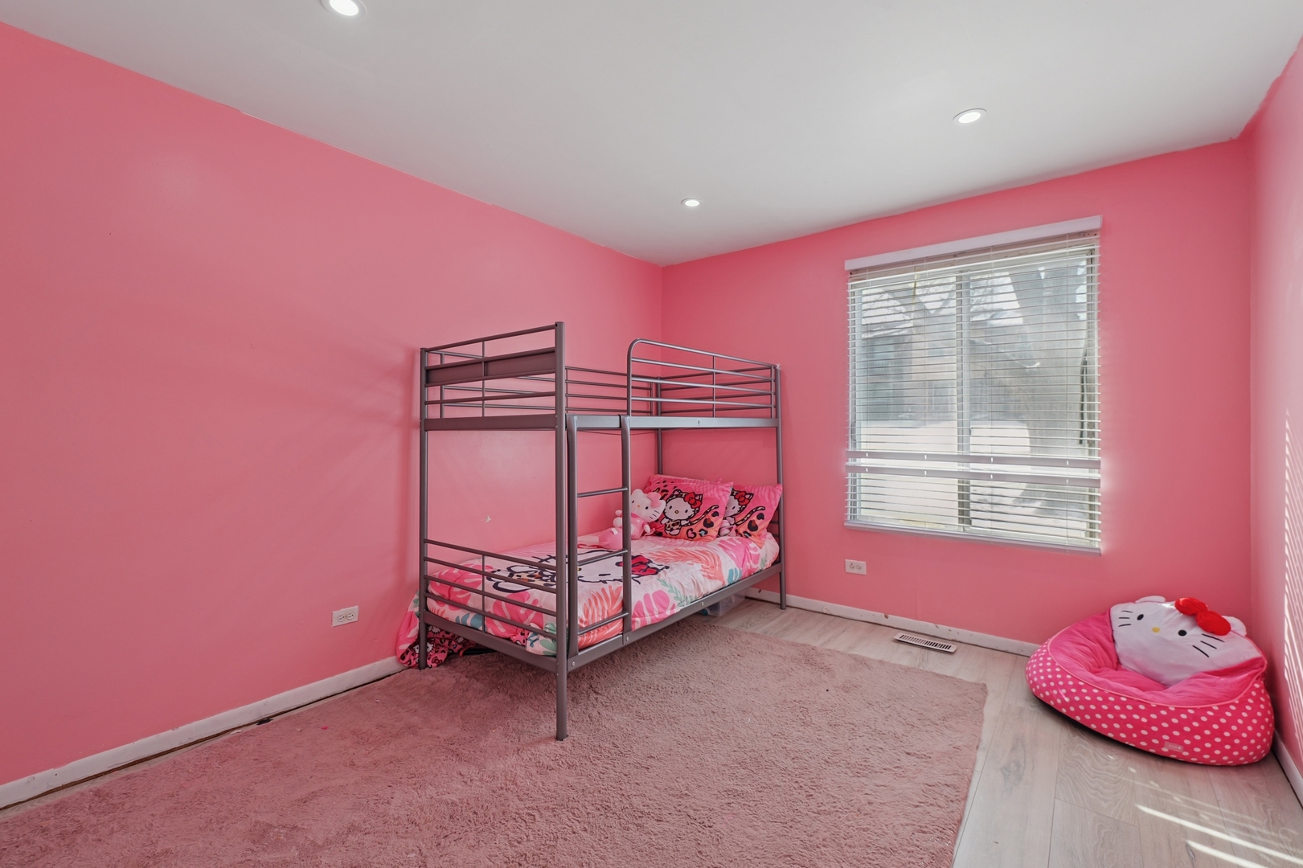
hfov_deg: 100.4
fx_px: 543
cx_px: 652
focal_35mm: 15
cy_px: 434
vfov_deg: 77.3
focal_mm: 15
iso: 800
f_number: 4
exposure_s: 1/400
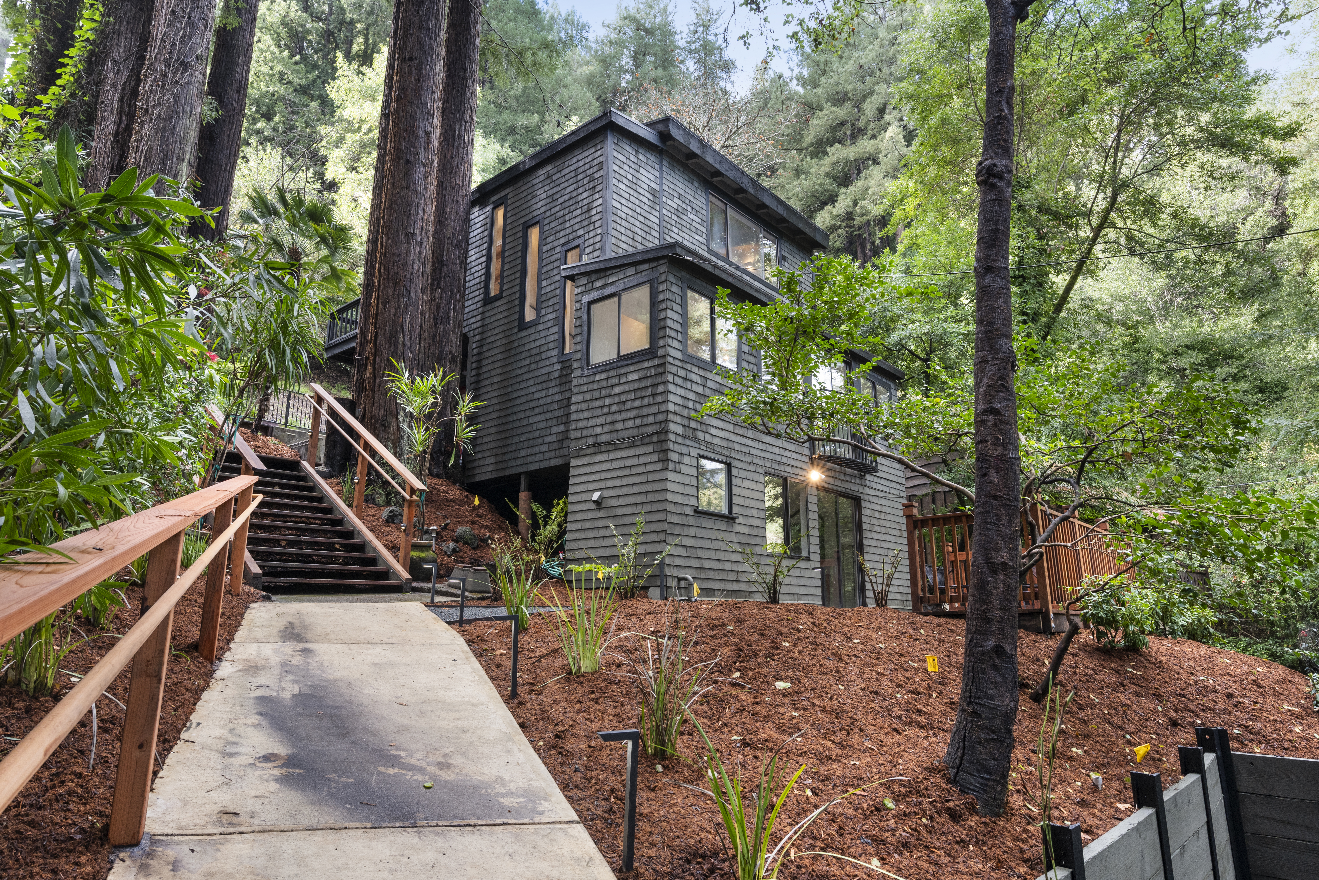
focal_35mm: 20
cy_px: 440
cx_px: 660
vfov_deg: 60.7
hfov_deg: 82.6
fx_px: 751
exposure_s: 1/50
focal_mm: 20.5
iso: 800
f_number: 10
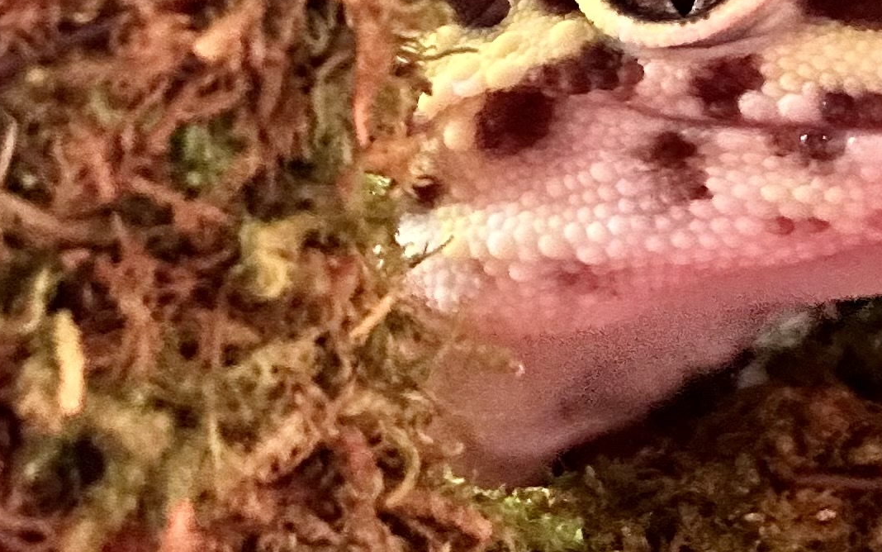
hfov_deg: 22.4
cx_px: 228
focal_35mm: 92
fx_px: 2212
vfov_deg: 13.8
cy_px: -122
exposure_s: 1/17
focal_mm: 2.69
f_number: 1.9
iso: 500
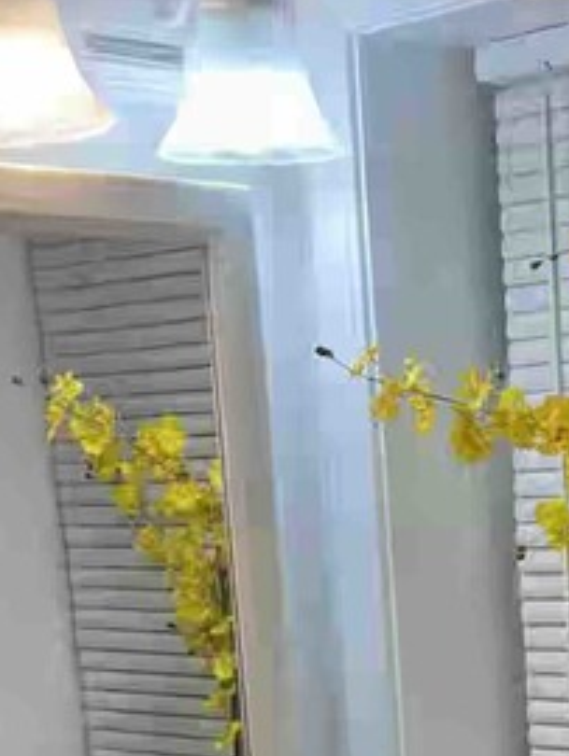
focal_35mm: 104
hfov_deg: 13.9
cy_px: 1271
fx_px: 2276
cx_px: 639
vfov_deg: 16.4
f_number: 1.5
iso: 50
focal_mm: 5.7
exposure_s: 1/160
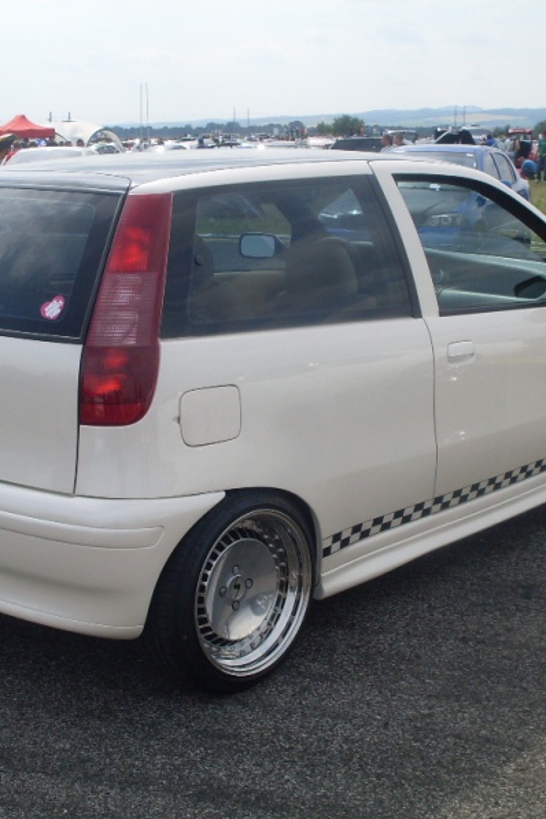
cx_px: 276
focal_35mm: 53
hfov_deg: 25.5
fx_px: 1206
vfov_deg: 37.5
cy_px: 410
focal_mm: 6.3
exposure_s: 1/250
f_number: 8.4
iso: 80
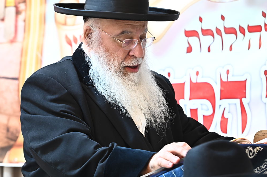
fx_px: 1497
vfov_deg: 6.8
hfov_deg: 10.2
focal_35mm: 202
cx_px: 128
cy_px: 81
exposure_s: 1/125
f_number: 5
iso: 1600
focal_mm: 145
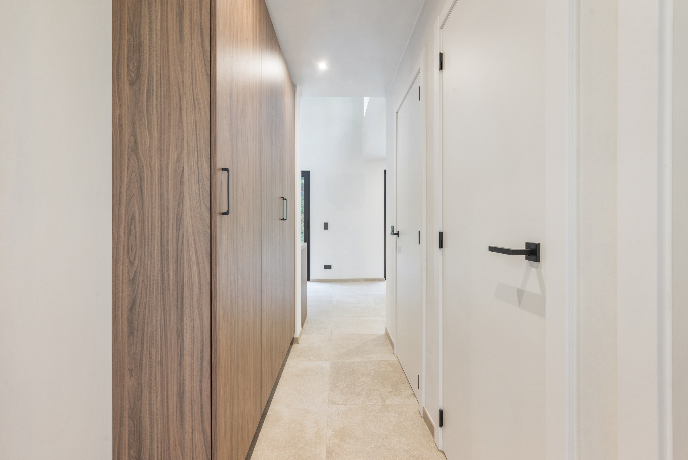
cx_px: 344
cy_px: 230
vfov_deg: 77.4
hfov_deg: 100.4
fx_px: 287
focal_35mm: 15
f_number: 8
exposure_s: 1/6
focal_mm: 15
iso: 250
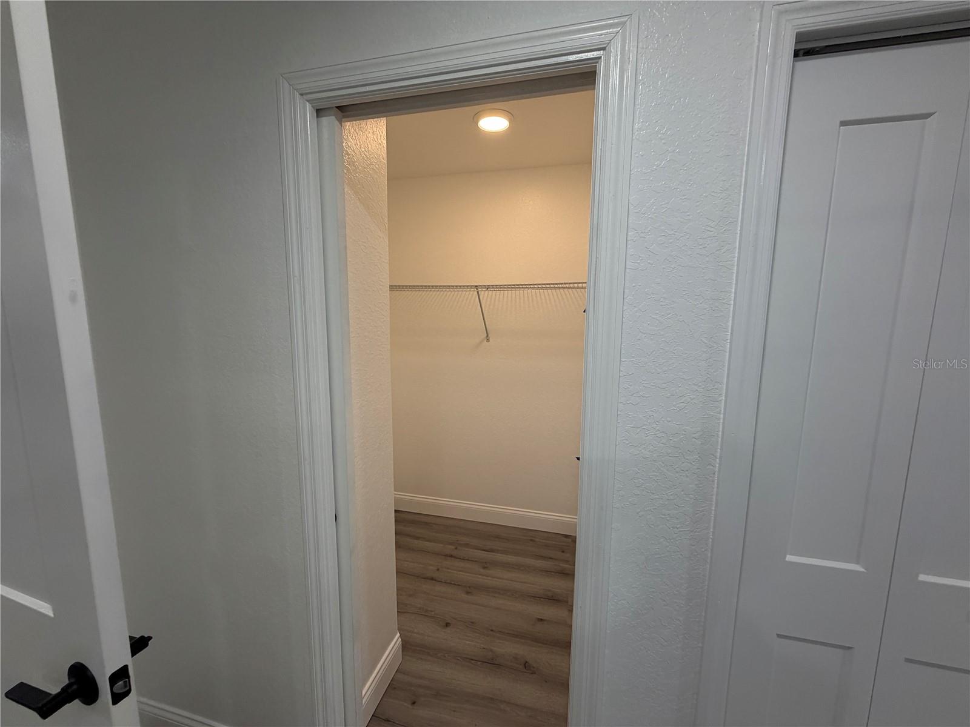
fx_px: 392
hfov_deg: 102.1
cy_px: 364
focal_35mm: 14
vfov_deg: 85.7
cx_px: 485
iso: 160
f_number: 2.2
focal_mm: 2.22
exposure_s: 1/120
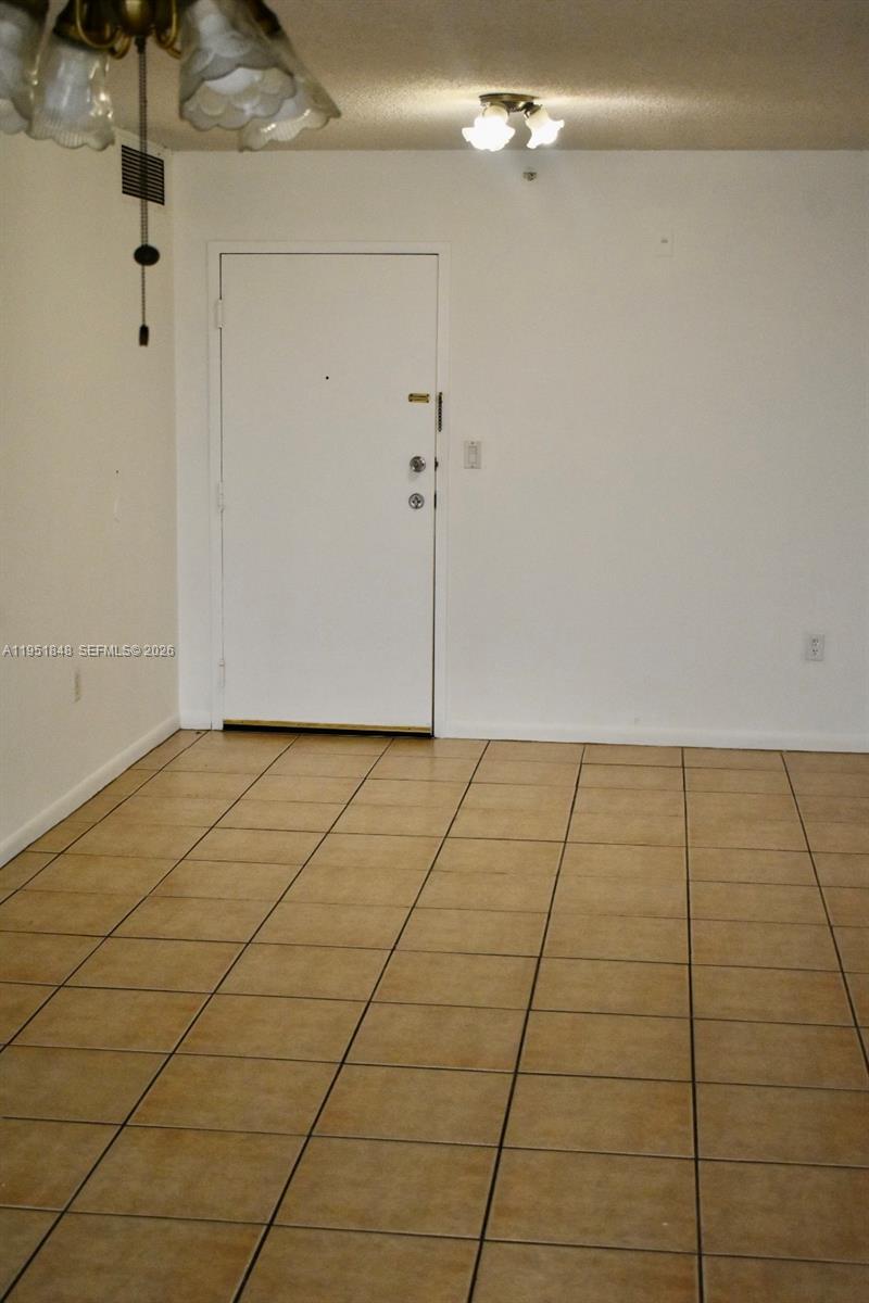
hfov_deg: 26.5
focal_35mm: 51
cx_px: 434
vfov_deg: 38.9
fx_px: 1846
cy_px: 652
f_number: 4.5
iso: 2200
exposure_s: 1/500
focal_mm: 34
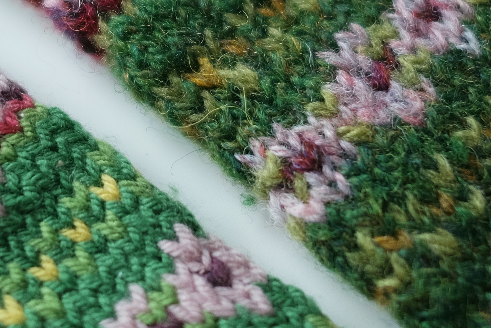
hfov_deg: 13.4
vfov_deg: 9.0
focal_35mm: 152
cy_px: 27
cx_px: 90
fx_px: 2073
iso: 200
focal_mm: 35
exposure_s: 1/280
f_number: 1.4
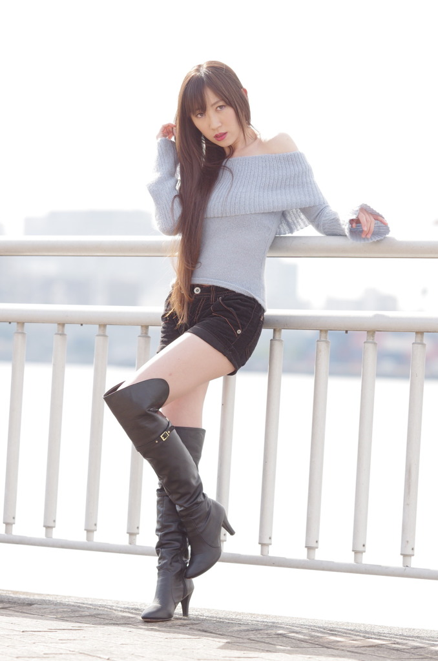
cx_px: 219
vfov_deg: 10.2
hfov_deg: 6.8
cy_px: 330
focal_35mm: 202
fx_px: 3704
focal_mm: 135
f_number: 2.8
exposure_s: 1/1250
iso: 400
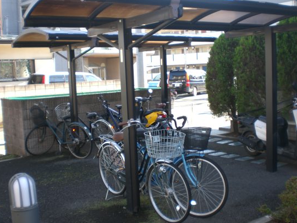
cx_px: 152
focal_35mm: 45
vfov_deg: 32.2
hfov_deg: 42.1
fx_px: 386
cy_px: 102
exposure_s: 1/100
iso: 50
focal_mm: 6.3
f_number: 3.1
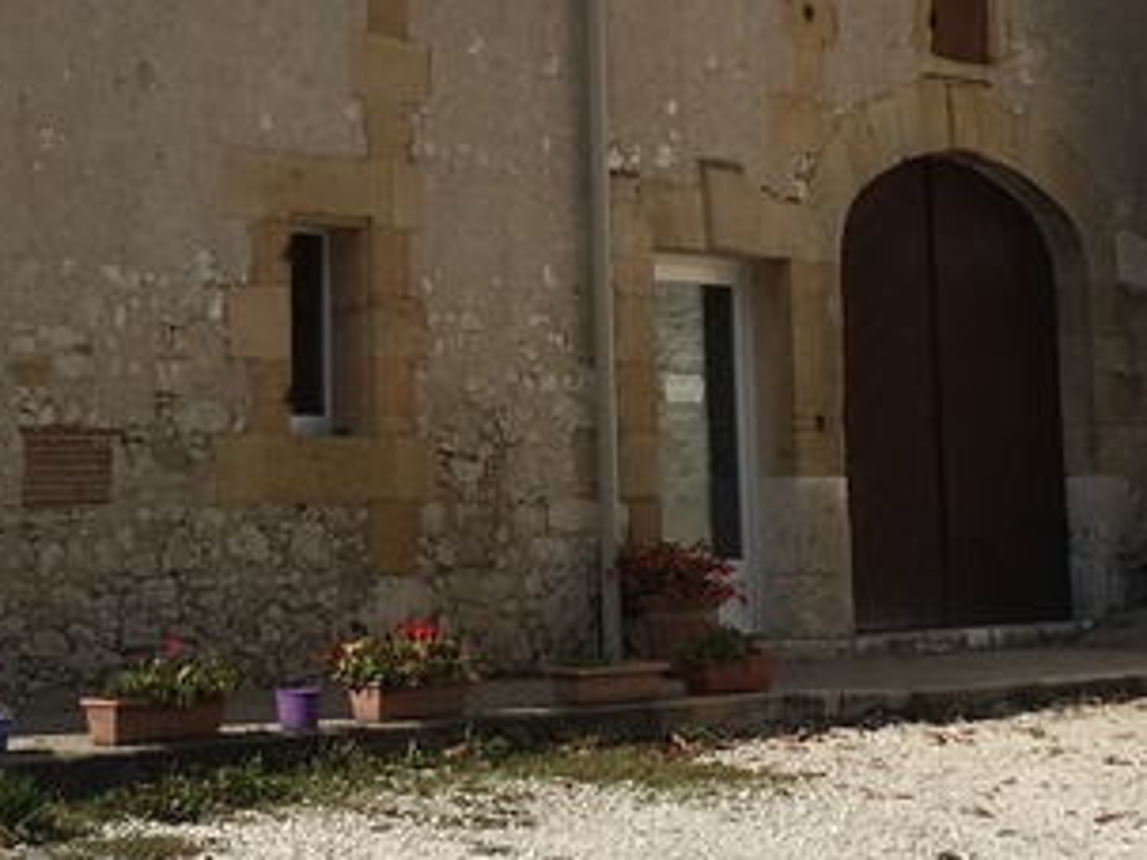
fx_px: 3246
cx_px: 367
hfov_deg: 20.0
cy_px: 23
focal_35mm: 98
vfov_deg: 14.9
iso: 25
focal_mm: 4.15
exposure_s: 1/3077
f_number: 2.2
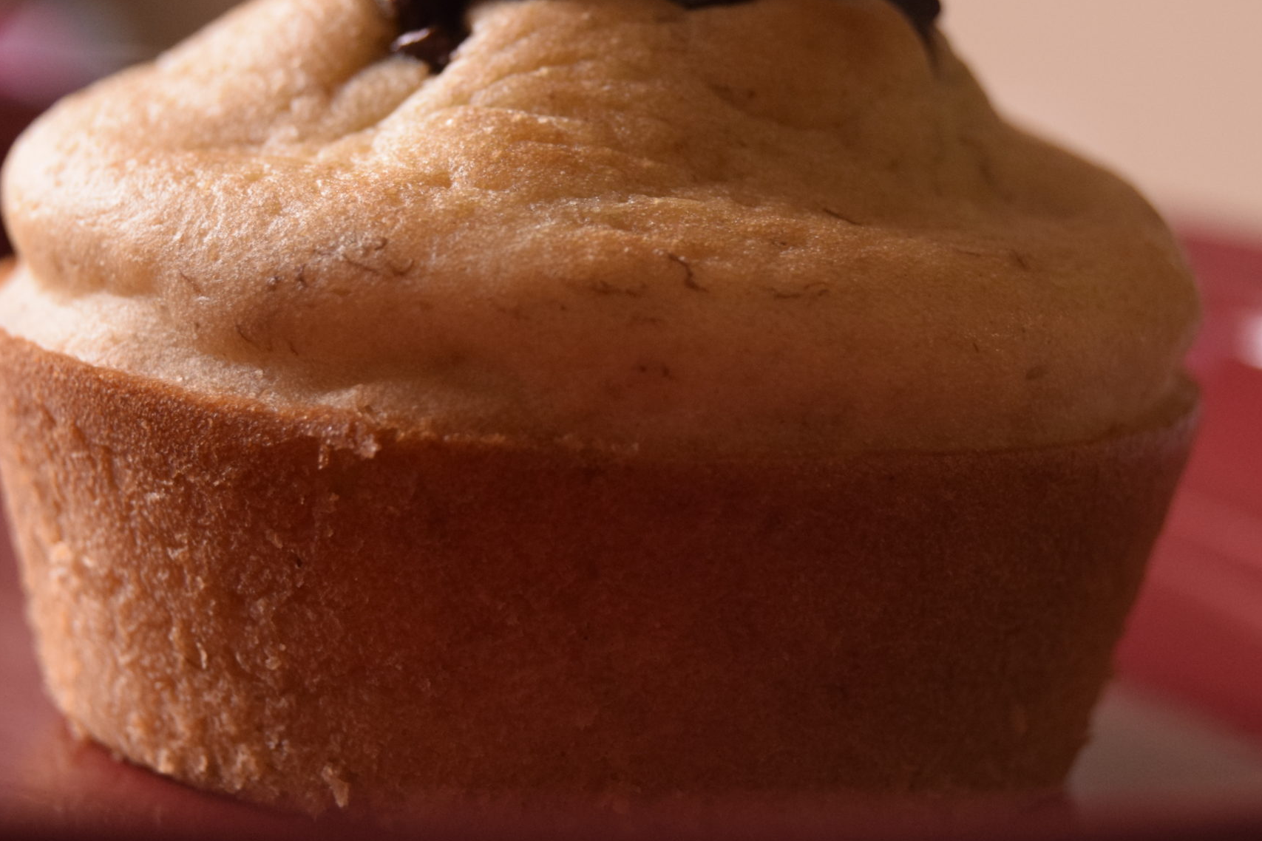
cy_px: 279
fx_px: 4338
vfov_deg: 11.1
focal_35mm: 124
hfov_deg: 16.6
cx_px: 625
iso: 1250
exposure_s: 1/60
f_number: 5.6
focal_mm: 55
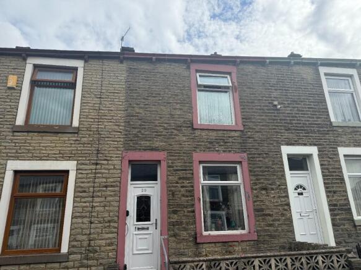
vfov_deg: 56.8
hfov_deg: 71.6
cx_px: 180
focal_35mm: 24
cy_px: 135
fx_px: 250
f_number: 1.78
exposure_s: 1/5319
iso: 100
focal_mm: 6.76
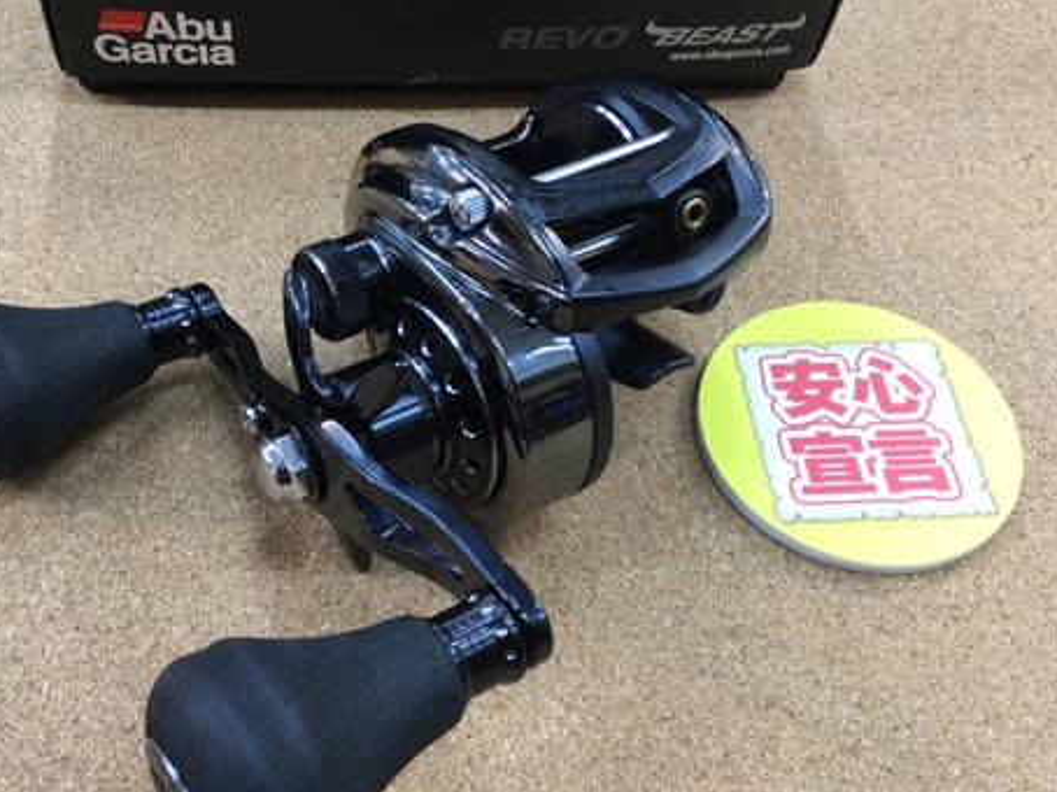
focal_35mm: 41
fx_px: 1251
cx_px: 461
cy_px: 443
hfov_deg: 45.7
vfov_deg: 35.1
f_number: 2.4
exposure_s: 1/30
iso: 50
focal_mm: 3.3
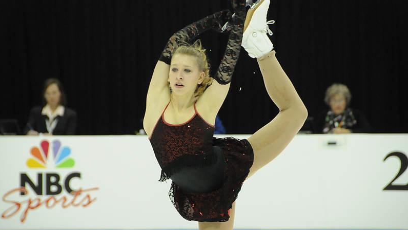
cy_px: 132
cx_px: 203
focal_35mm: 268
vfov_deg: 4.5
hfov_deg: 8.0
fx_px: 2900
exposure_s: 1/500
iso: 3200
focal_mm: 170
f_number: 5.6
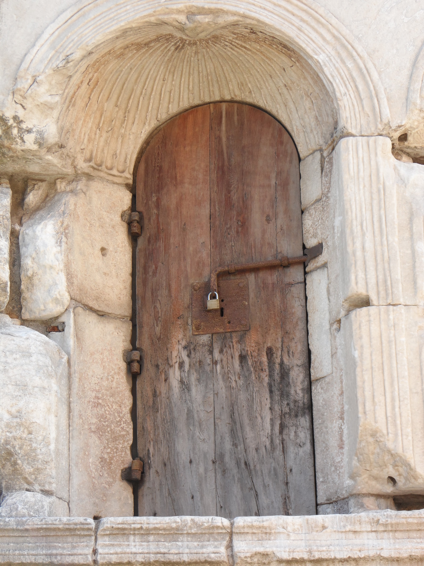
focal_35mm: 108
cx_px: 212
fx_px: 1764
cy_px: 283
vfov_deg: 18.2
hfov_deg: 13.7
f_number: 5.2
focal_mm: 19.8
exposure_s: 1/90
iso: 80
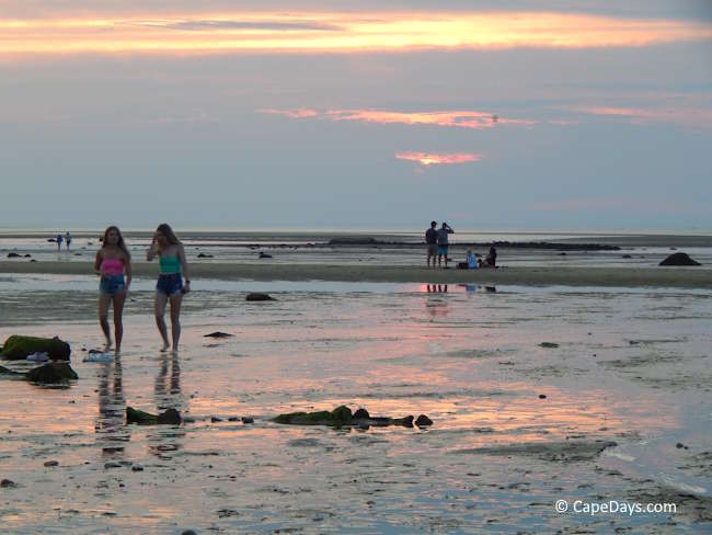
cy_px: 268
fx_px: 2716
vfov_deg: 11.2
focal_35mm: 132
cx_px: 356
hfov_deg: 14.9
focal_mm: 23.4
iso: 125
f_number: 4.8
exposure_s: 1/30
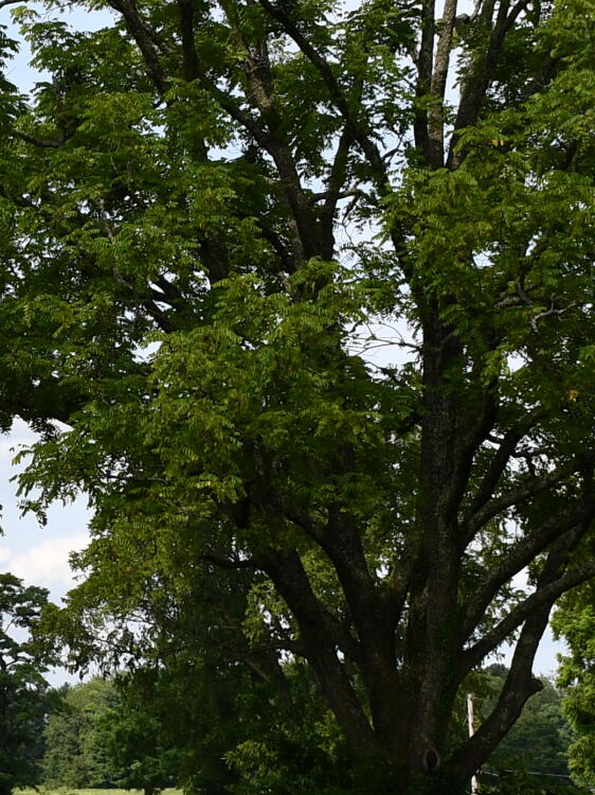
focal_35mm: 150
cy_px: 368
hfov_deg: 9.7
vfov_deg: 13.2
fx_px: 3440
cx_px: -174
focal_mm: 26
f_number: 8
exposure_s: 1/250
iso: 100
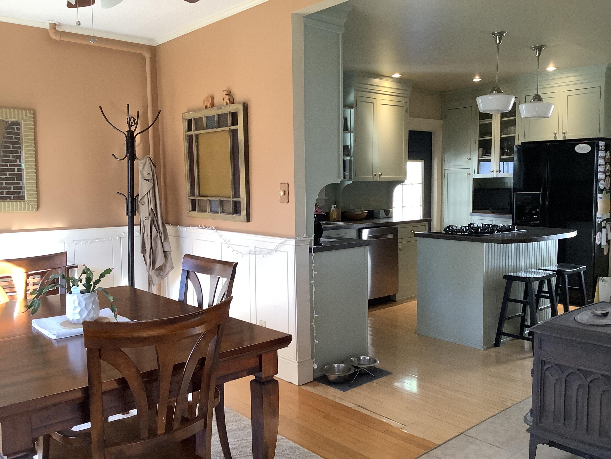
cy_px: 230
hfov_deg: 58.4
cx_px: 306
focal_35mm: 31
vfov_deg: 45.4
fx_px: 547
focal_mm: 3.3
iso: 160
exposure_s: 1/60
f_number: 2.4
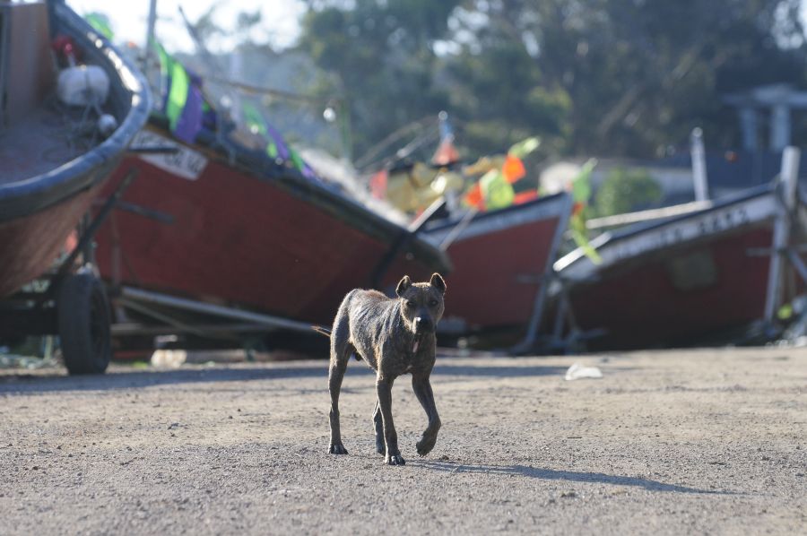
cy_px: 268
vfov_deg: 6.1
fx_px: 5038
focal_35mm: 225
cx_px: 404
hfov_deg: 9.2
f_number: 3.5
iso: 320
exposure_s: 1/1250
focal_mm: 150
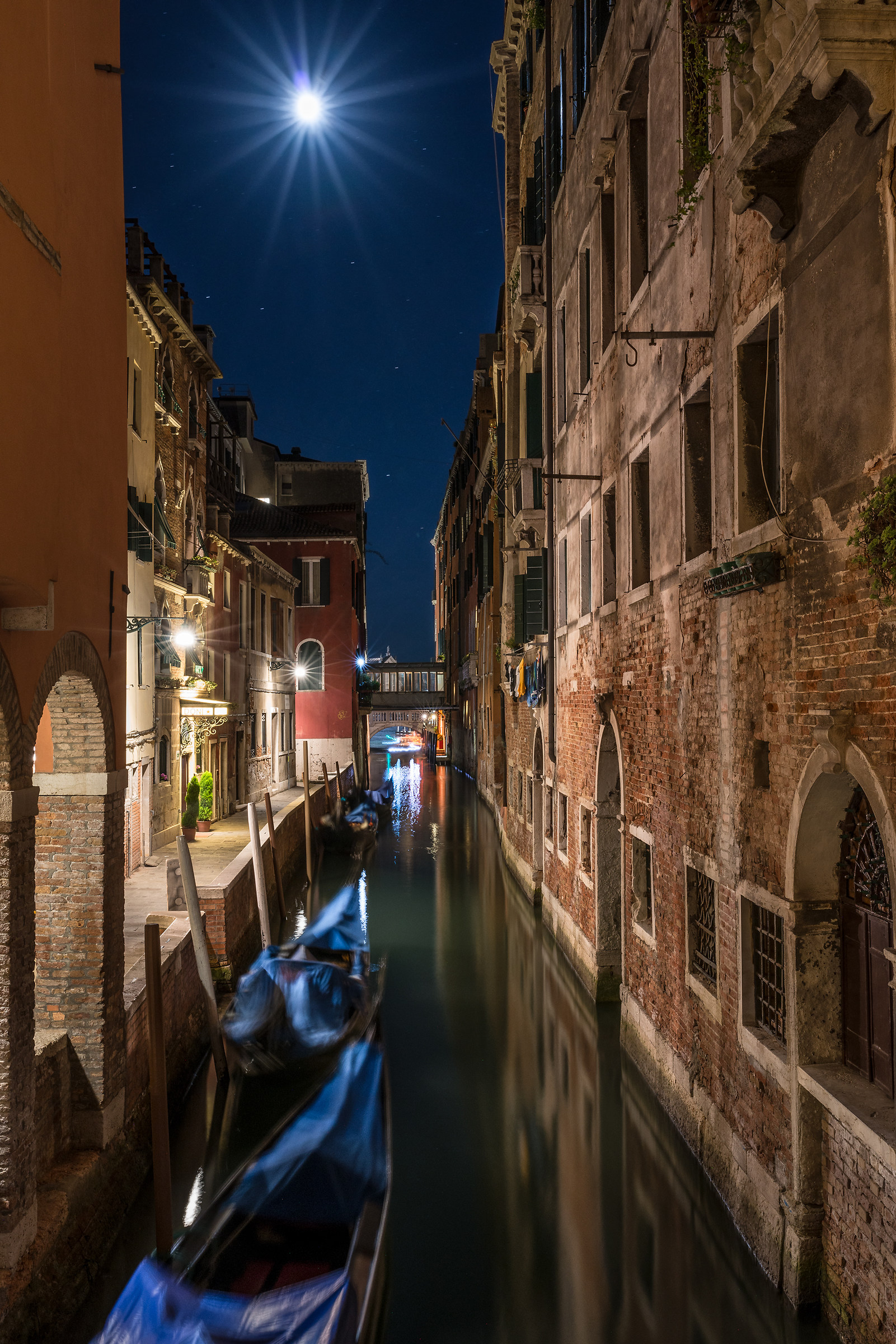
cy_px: 672
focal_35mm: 35
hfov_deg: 37.9
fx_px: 1306
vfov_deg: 54.4
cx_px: 448
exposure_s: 30
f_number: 16
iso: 400
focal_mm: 35
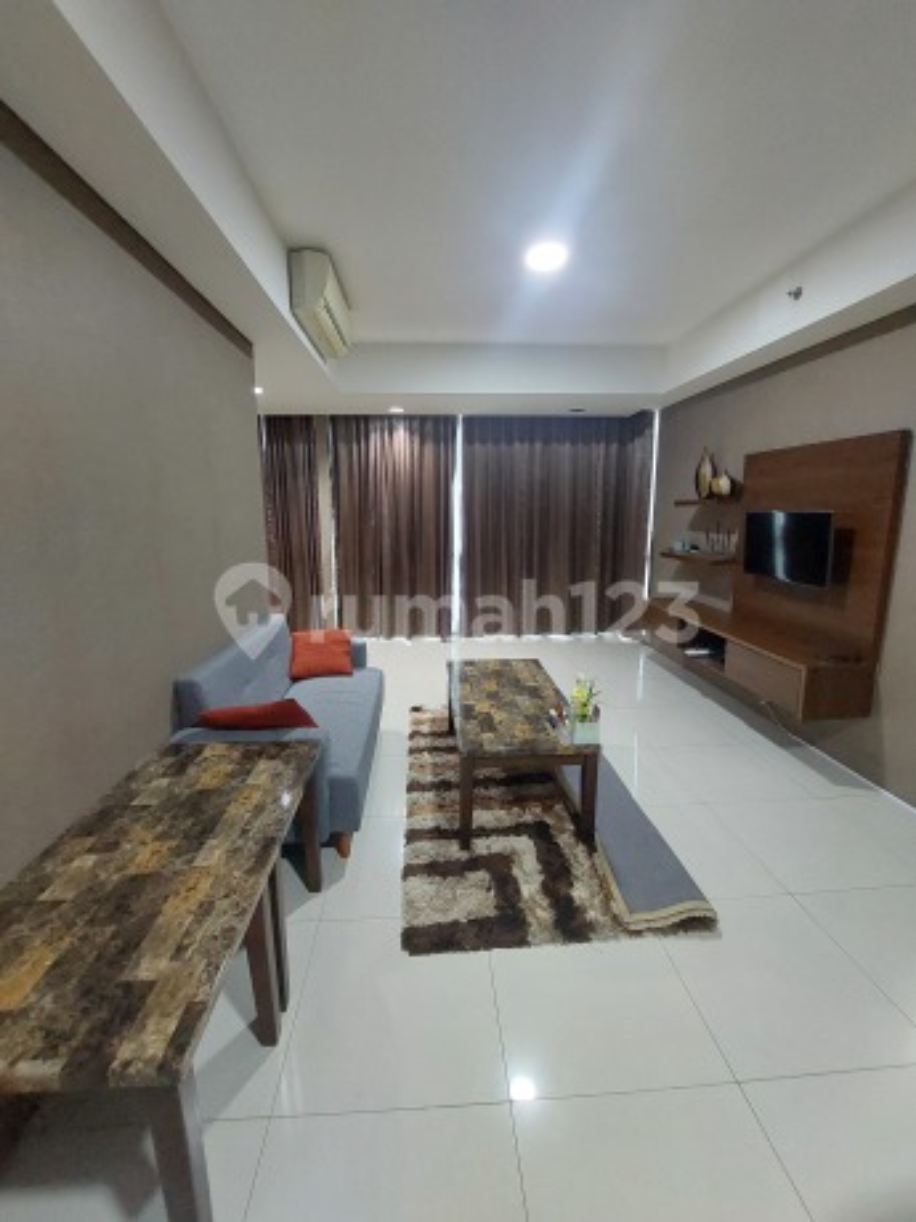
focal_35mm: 13
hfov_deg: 89.9
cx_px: 458
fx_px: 459
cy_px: 611
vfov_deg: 106.2
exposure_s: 1/33.3
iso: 500
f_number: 2.2
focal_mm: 1.74
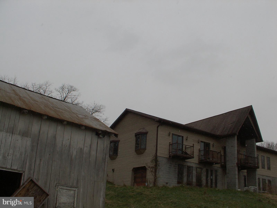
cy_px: 104
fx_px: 296
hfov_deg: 50.1
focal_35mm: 37
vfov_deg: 38.7
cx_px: 138
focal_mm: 5.8
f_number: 7.3
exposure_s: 1/180
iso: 100
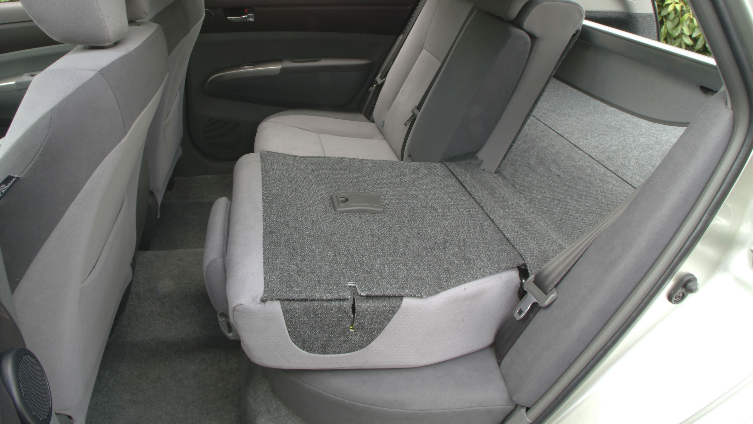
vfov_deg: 49.1
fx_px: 459
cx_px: 361
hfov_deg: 78.7
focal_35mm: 23
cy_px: 164
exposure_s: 1/3
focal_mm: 14
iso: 100
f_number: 16
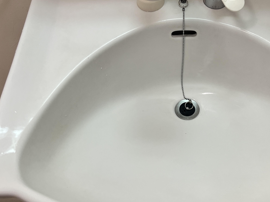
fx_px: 351
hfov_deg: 41.4
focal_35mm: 45
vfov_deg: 32.1
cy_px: 87
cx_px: 187
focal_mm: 5.7
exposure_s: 1/120
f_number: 1.5
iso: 100
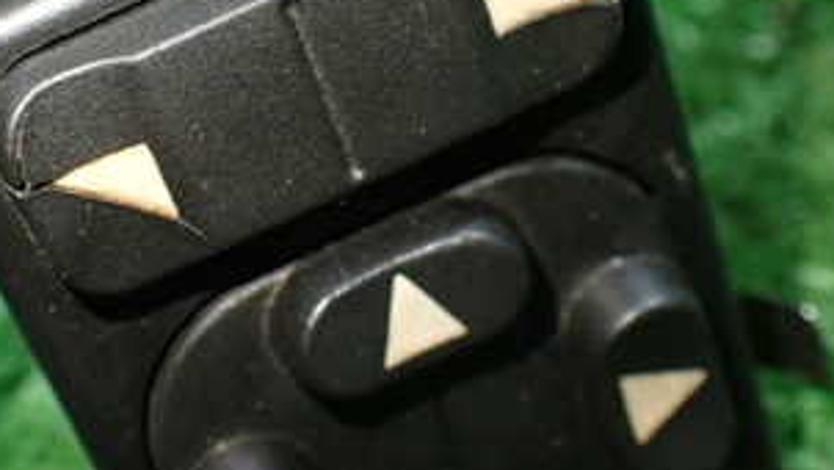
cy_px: 94
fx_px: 1438
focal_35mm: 65
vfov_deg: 18.4
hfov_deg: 31.9
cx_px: 240
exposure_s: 1/125
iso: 800
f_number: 2.3
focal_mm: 5.4
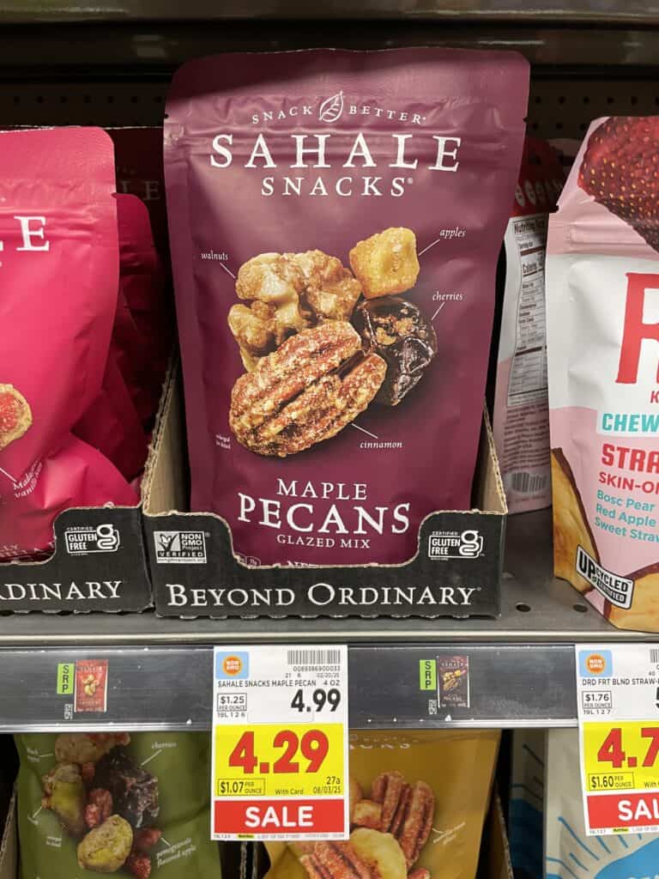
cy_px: 440
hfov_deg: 53.1
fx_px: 660
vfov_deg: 67.3
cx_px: 330
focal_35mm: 26
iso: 250
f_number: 1.6
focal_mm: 4.2
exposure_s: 1/60
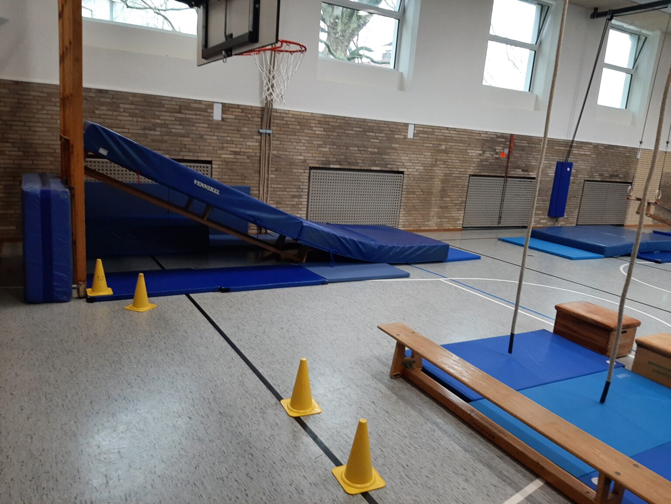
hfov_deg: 67.3
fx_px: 504
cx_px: 336
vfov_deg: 53.1
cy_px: 252
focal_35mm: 26
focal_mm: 3.93
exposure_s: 1/50
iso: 80
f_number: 1.7
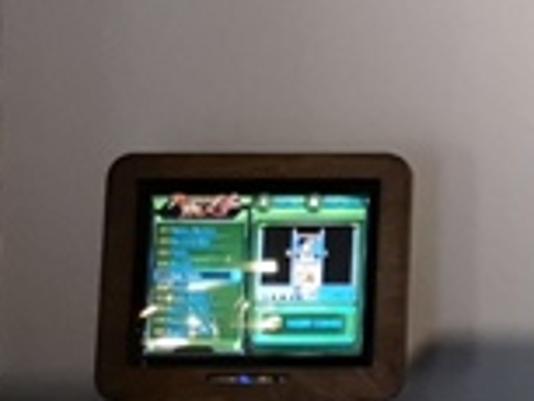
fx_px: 2177
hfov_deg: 12.9
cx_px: 904
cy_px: -42
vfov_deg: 10.4
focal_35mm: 141
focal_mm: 3.95
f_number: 1.8
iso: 800
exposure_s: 1/120
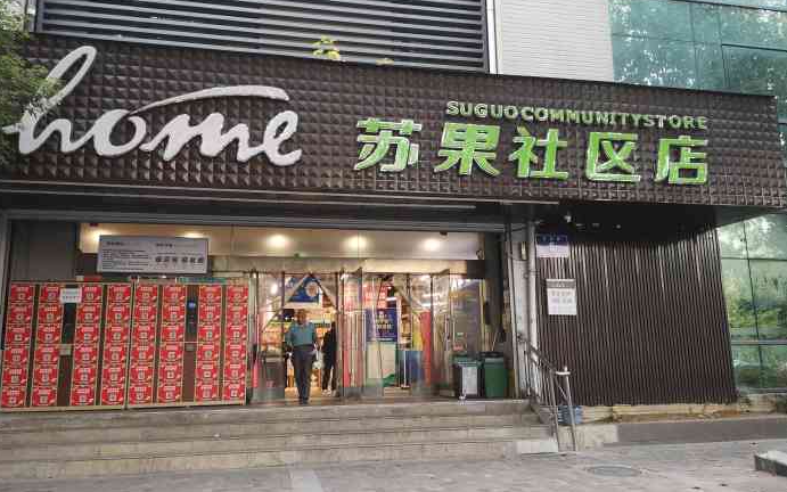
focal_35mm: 29
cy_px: 249
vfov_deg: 43.2
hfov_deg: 64.6
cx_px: 392
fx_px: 622
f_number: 1.8
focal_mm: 3.95
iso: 125
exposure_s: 1/100
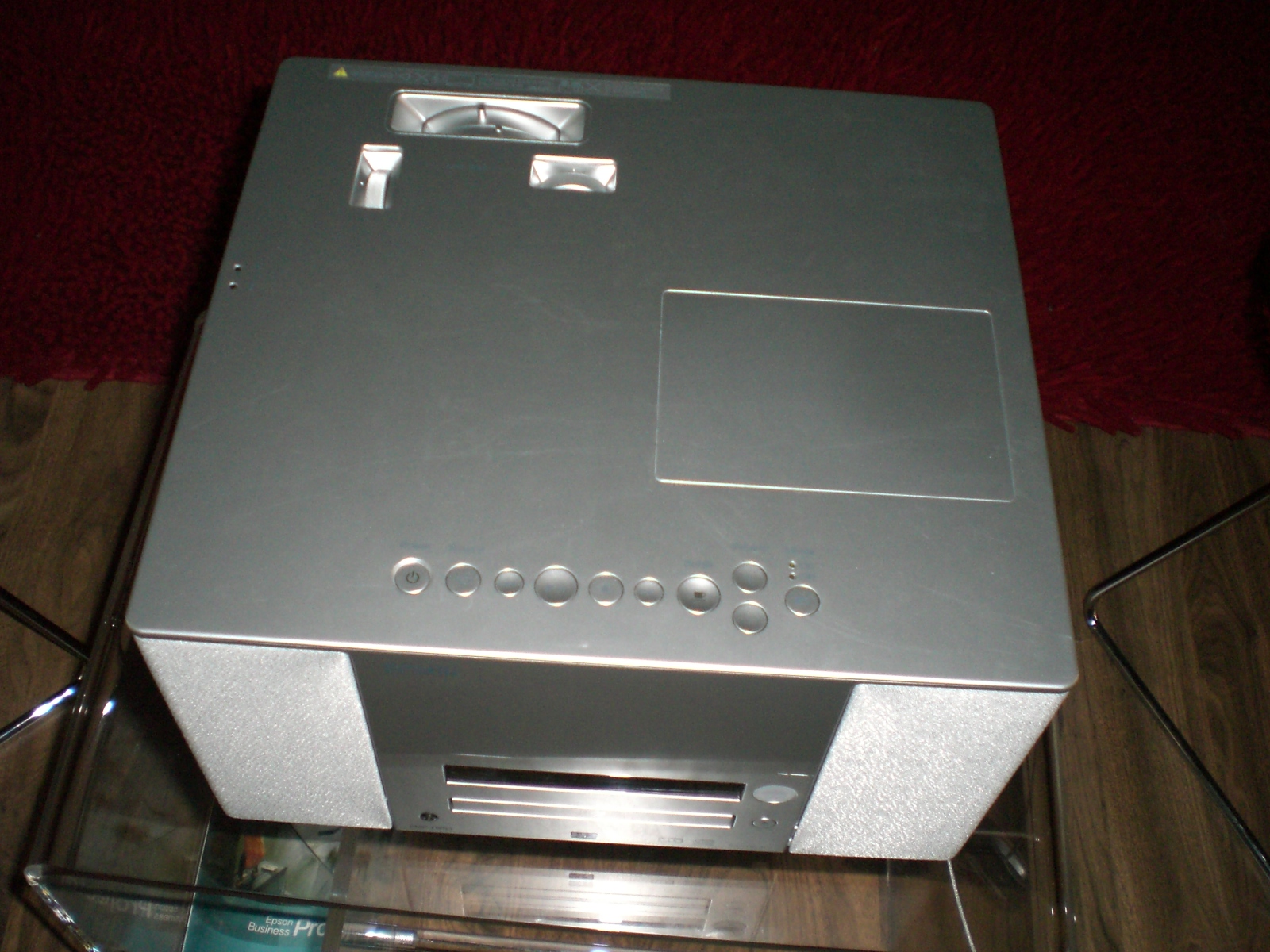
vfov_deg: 37.7
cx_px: 635
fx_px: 1394
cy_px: 476
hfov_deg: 49.0
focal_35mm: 38
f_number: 3.1
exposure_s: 1/60
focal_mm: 6.3
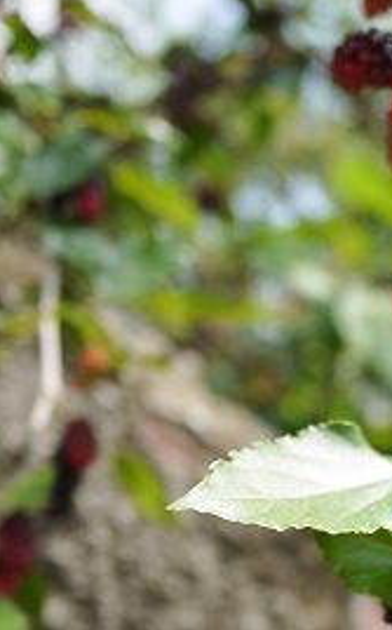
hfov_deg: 17.6
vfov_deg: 28.1
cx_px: 446
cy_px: 538
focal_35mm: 71
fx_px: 1216
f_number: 2.5
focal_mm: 14
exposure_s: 1/1000
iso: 100
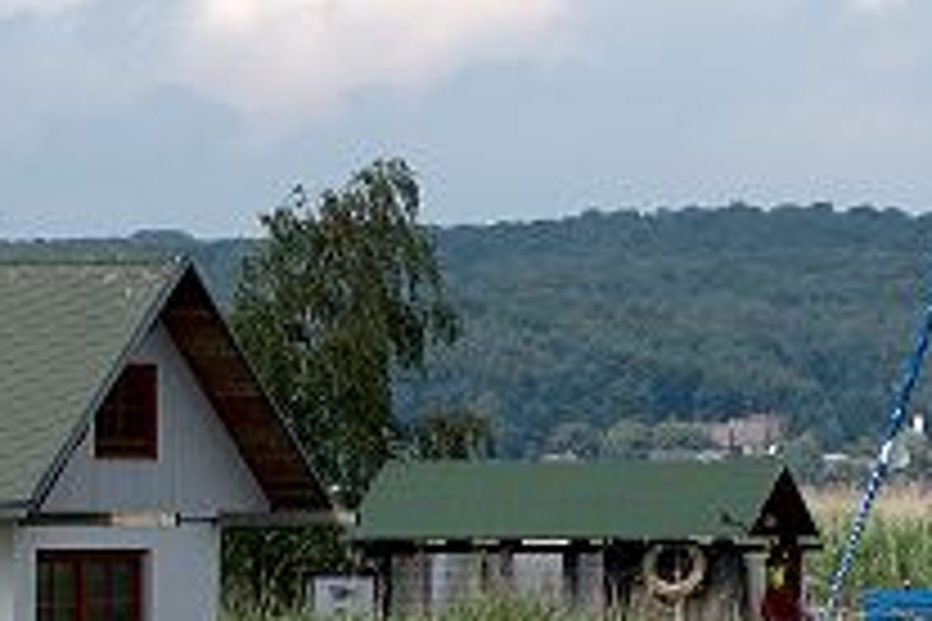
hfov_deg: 5.1
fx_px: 10484
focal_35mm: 405
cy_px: 688
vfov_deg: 3.4
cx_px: 590
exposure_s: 1/400
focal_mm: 70
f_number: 10
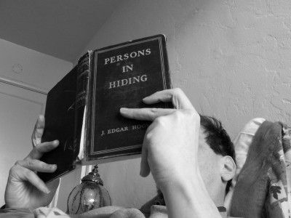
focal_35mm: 37
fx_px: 311
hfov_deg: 50.1
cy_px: 109
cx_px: 146
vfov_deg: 38.7
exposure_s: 1/15
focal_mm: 5.6
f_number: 2.8
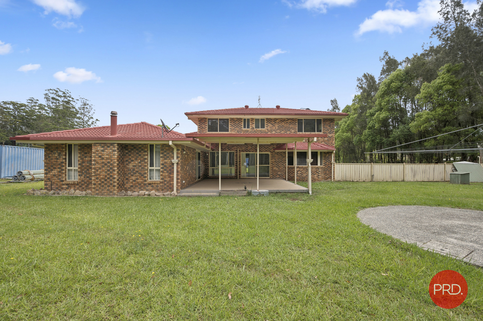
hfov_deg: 100.4
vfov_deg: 77.3
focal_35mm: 15
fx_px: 201
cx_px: 242
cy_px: 160
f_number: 9
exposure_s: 1/500
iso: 200
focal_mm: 15
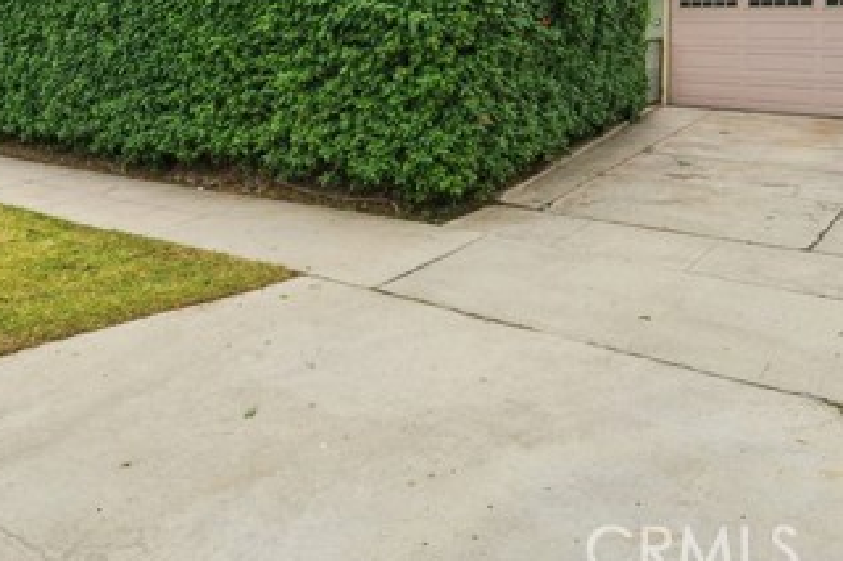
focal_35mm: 32
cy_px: 26
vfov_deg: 37.5
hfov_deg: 58.3
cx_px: 340
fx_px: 749
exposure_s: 1/100
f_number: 7.1
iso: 100
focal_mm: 16
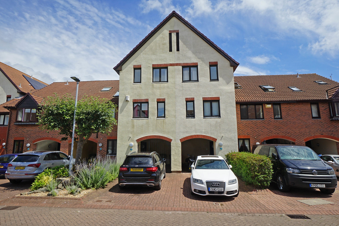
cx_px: 170
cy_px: 113
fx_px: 198
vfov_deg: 59.5
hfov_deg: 81.2
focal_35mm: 21
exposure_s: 1/160
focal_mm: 14
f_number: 11
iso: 100
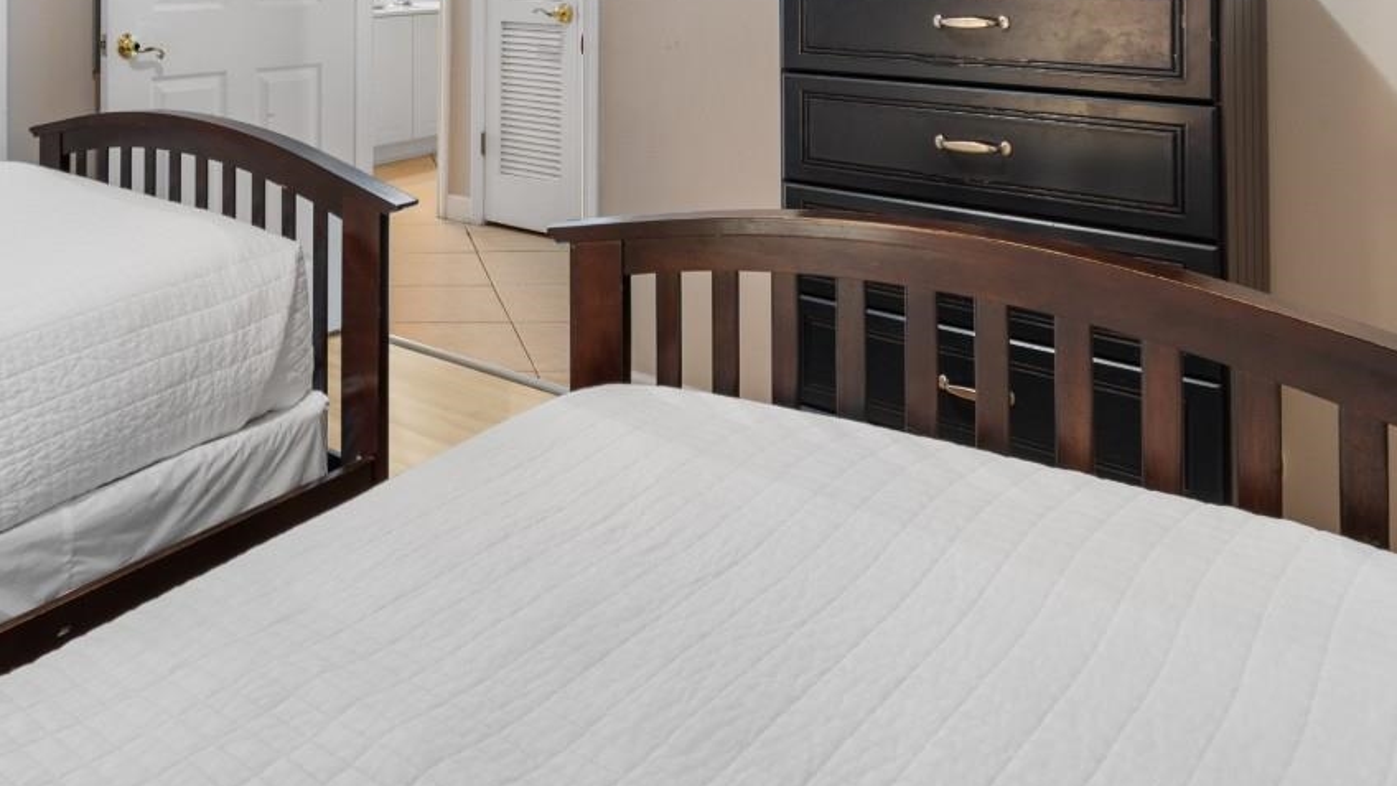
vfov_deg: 33.7
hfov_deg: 61.2
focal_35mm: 30
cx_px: 372
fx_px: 1111
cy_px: -84
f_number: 4.5
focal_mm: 10
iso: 100
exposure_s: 1/3
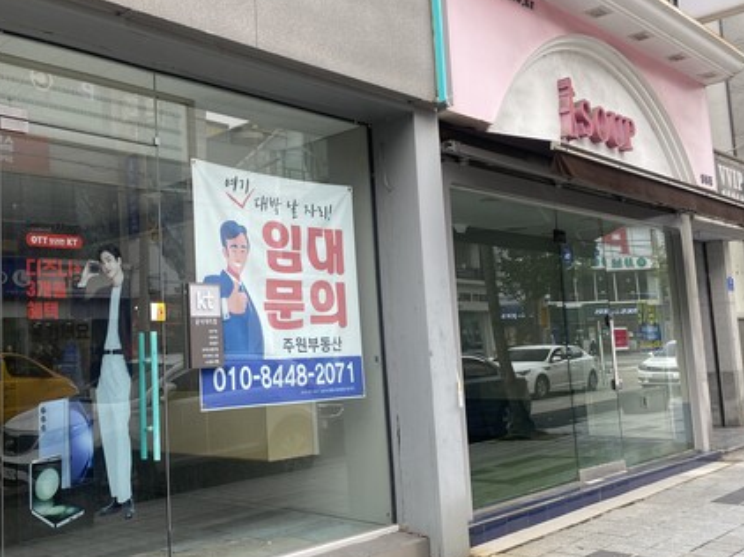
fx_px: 795
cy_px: 271
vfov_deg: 38.6
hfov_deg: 48.9
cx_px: 224
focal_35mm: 37
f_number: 1.8
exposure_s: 1/362
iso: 32
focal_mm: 4.25
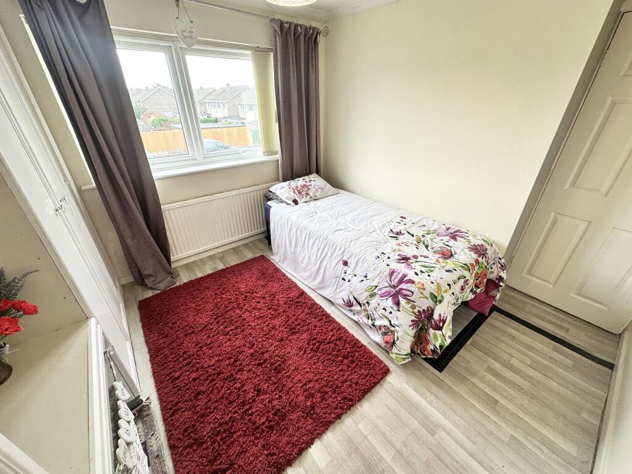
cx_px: 316
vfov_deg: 85.7
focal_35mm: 14
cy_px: 237
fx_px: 256
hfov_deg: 102.1
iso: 80
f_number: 2.2
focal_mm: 2.22
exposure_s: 1/100
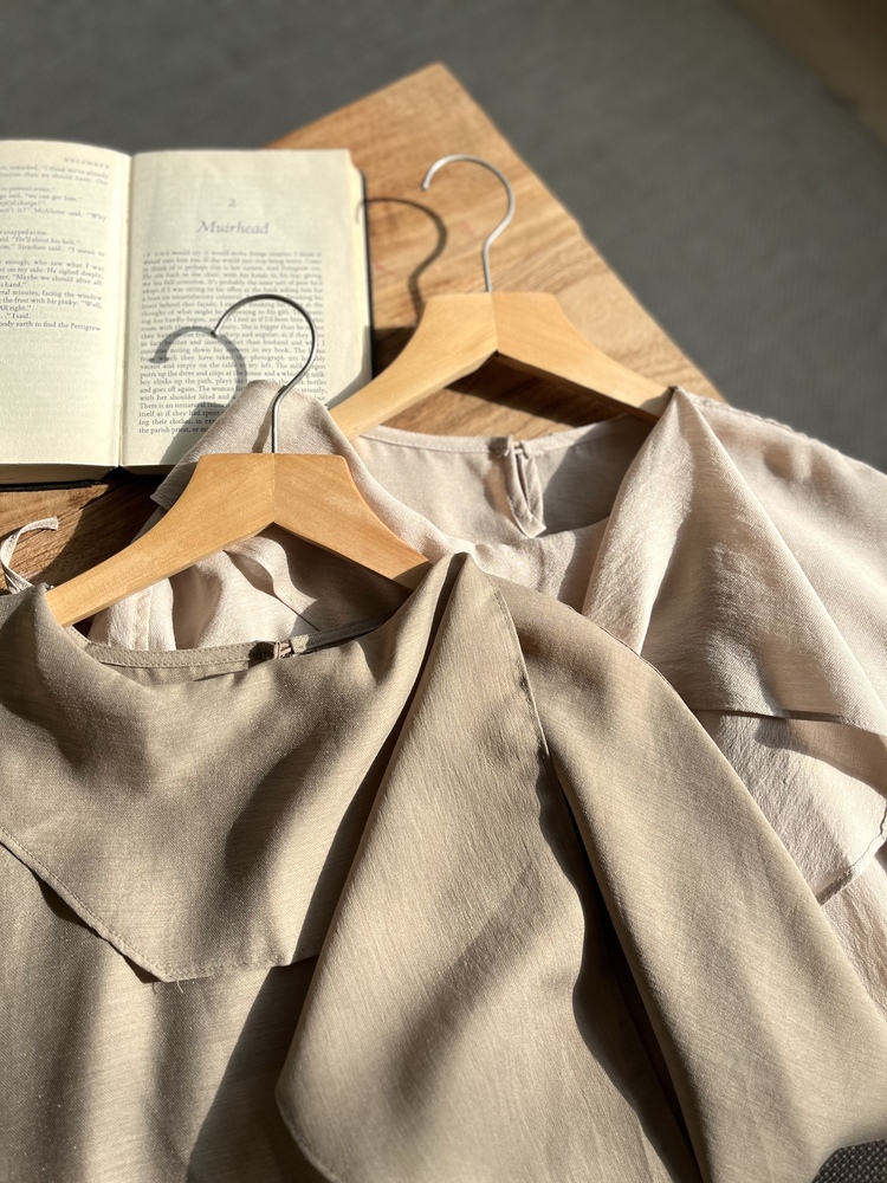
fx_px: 888
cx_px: 444
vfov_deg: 67.3
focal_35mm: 26
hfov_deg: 53.1
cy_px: 592
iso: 50
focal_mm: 5.1
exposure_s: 1/1355
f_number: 1.6
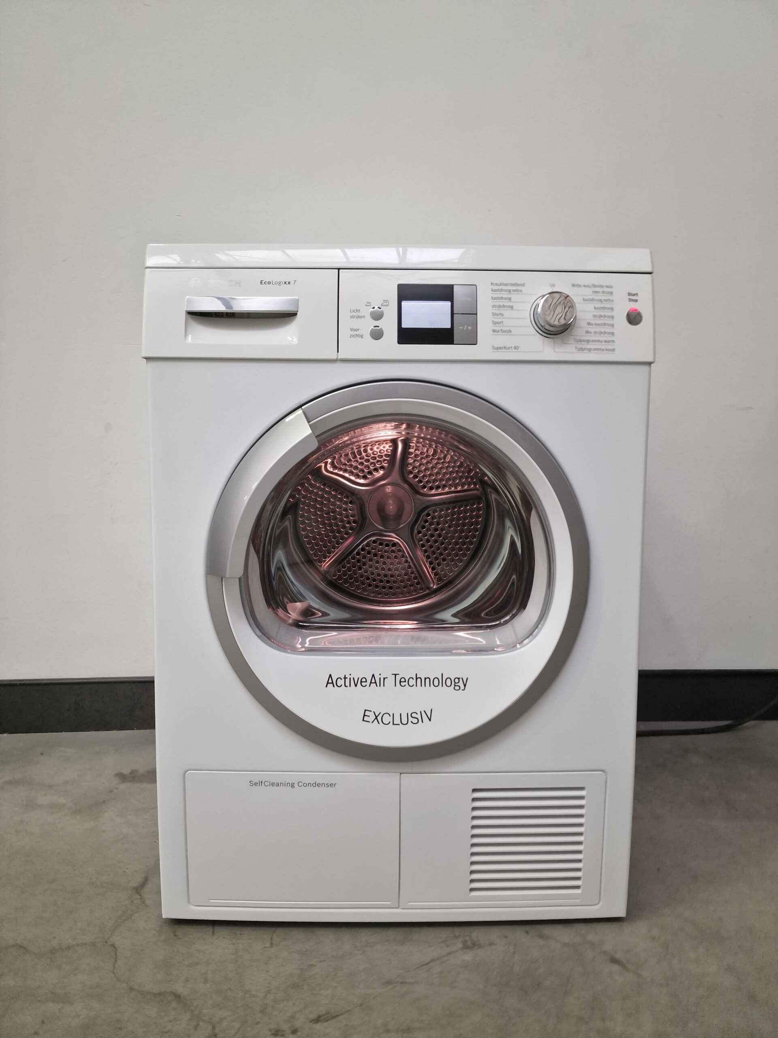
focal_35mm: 23
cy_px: 519
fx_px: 689
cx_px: 389
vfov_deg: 73.9
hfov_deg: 58.9
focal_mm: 6.4
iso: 400
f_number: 1.8
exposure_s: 1/100
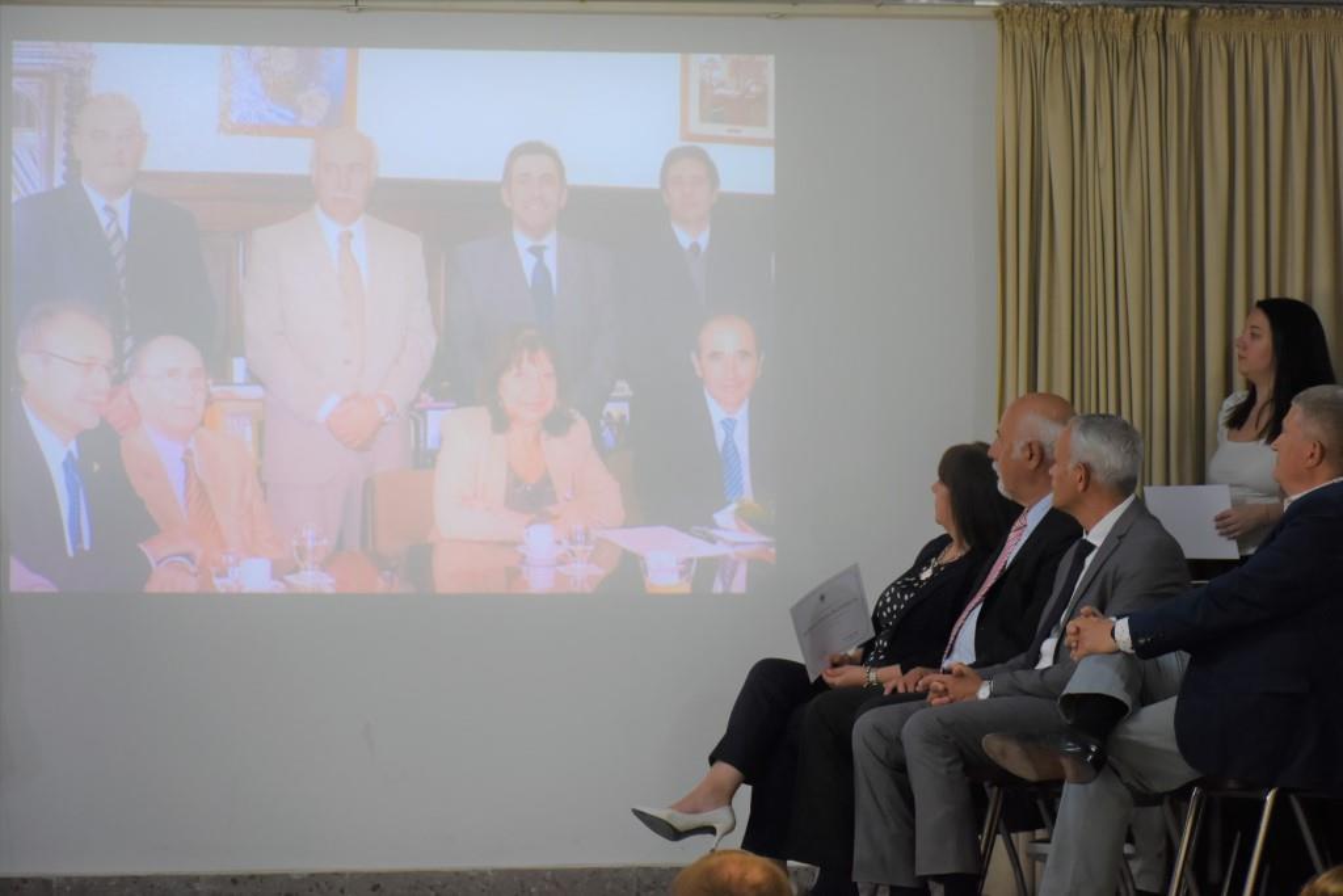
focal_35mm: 105
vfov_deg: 13.0
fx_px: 3917
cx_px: 672
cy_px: 448
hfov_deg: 19.5
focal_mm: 70
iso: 800
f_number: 5
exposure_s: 1/100
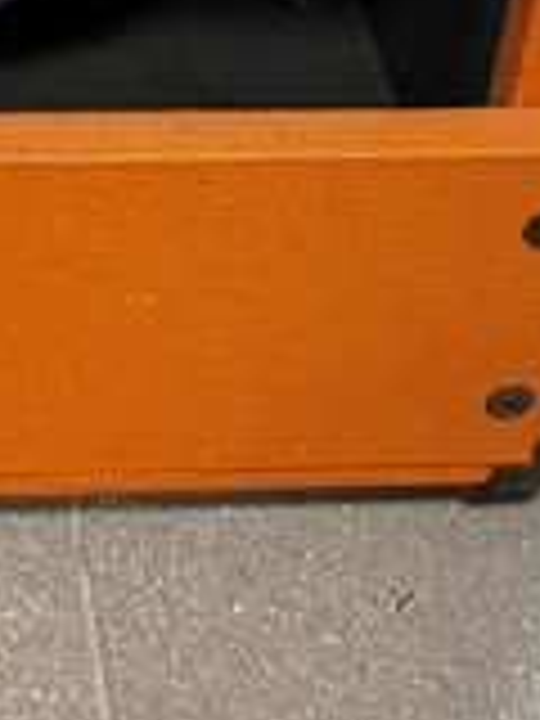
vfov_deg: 18.7
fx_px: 1872
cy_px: -414
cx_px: -122
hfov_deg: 15.7
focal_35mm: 90
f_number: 1.78
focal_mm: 6.76
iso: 400
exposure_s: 1/50
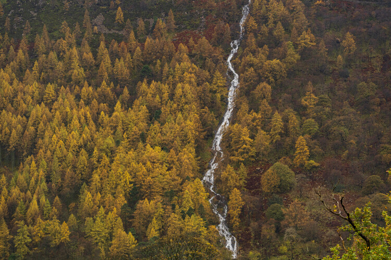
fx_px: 1435
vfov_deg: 10.4
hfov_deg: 15.5
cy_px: 130
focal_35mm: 132
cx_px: 196
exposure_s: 1/250
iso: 500
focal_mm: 132.1
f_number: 8
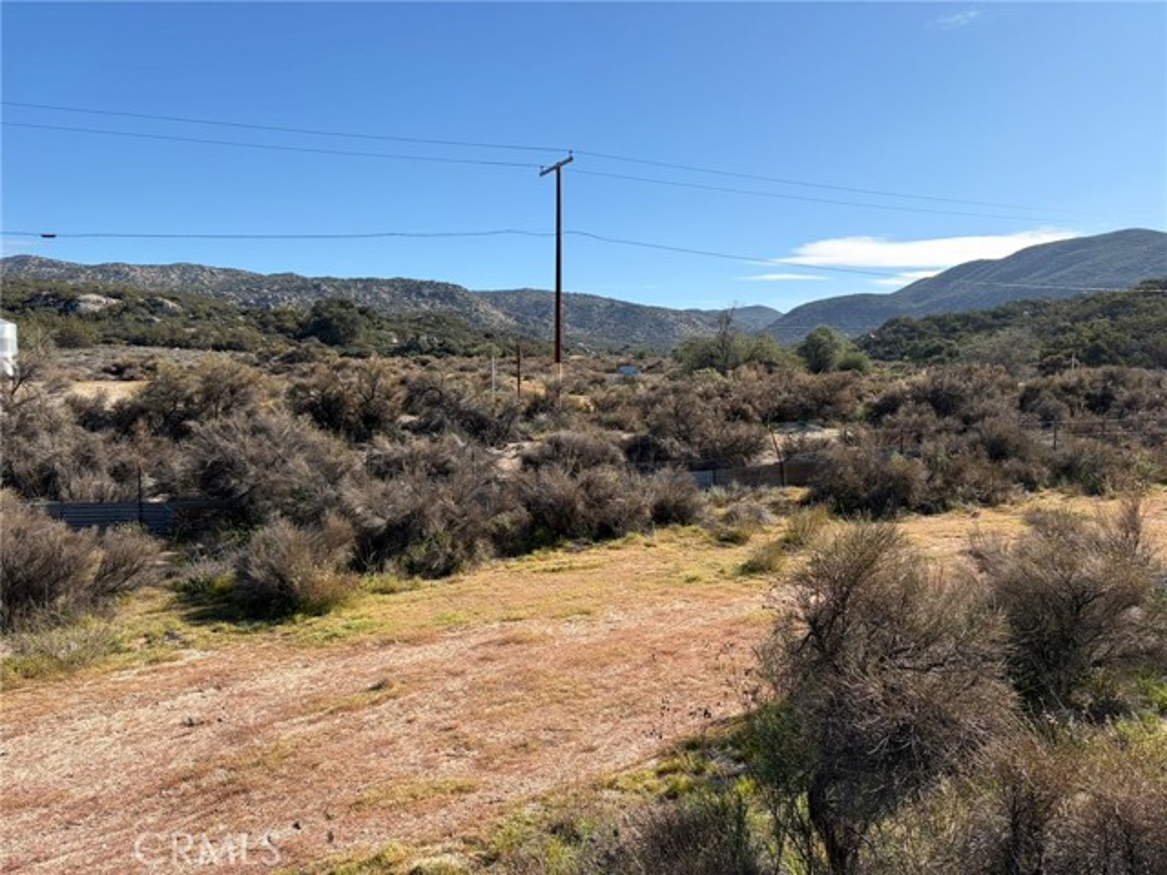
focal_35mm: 26
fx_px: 877
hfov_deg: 67.3
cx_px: 584
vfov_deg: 53.1
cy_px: 438
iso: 50
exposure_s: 1/3279
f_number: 1.6
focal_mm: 5.96
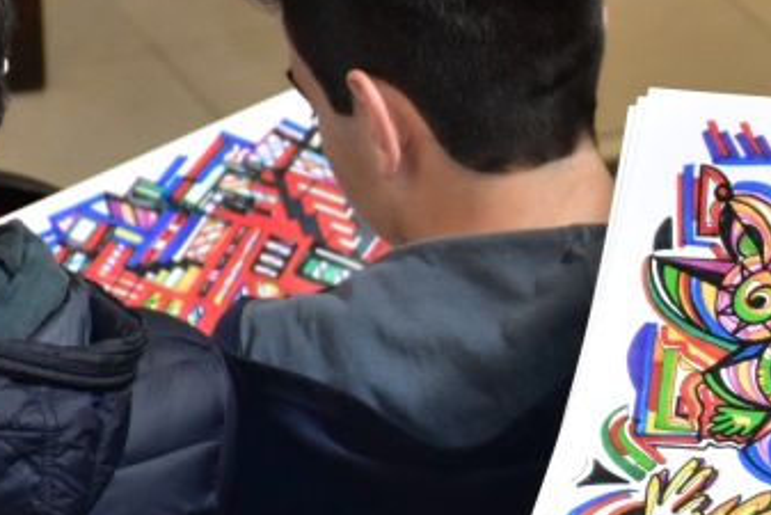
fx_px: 9267
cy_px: 312
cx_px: 883
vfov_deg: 3.2
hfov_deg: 4.8
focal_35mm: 433
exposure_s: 1/250
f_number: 5.3
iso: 1600
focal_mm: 95
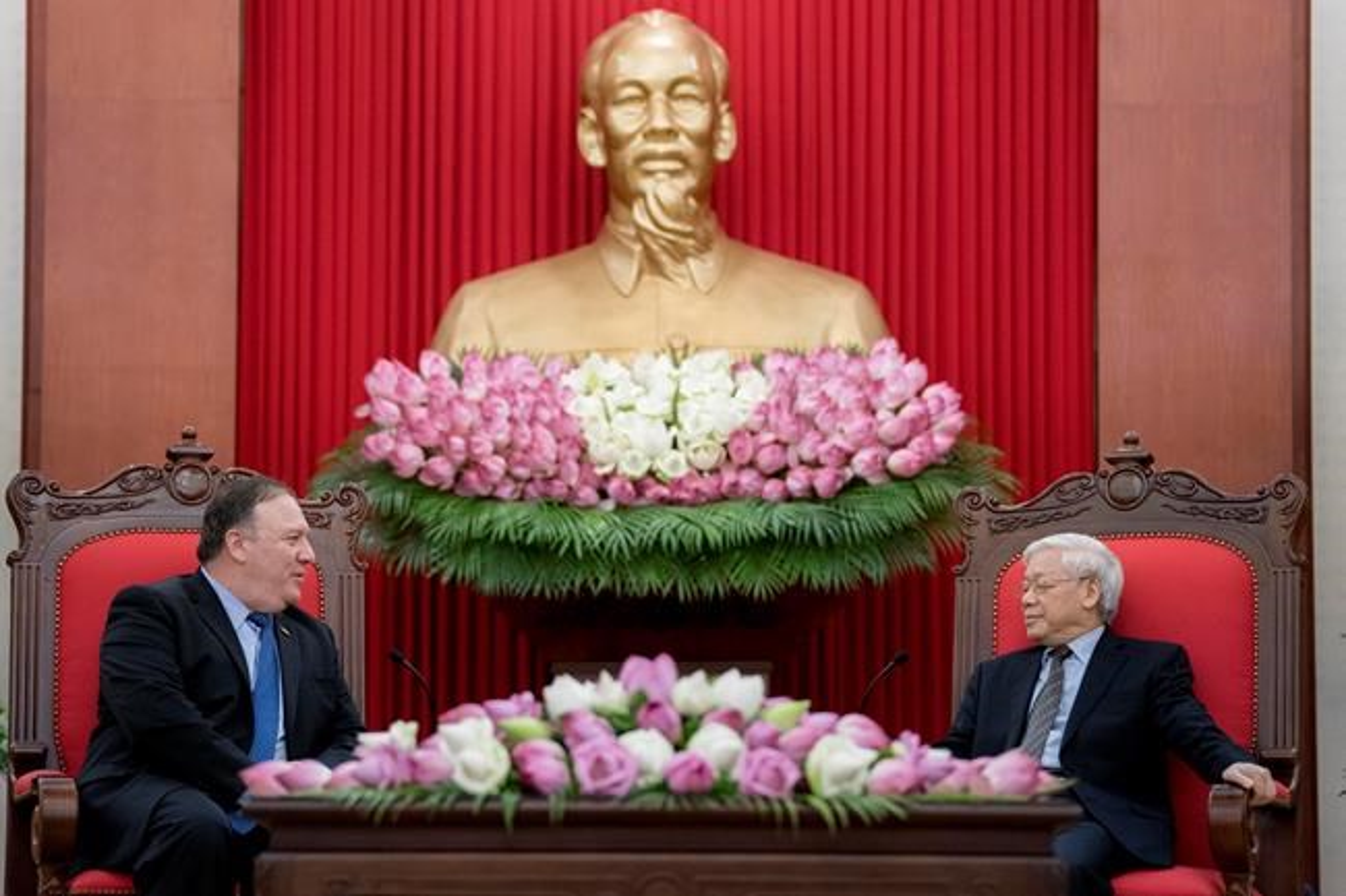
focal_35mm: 137
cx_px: 673
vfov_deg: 10.0
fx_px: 5121
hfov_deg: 15.0
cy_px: 448
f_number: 2.8
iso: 3200
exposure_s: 1/500
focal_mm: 137
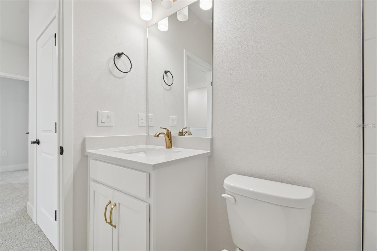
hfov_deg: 100.4
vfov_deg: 77.3
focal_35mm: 15
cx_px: 188
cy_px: 126
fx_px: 157
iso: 100
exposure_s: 1/3.33
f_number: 7.1
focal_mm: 10
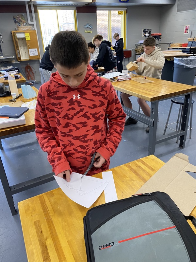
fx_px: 196
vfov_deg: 67.3
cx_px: 98
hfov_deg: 53.1
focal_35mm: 26
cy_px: 131
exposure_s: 1/60
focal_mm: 4.25
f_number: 1.8
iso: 200
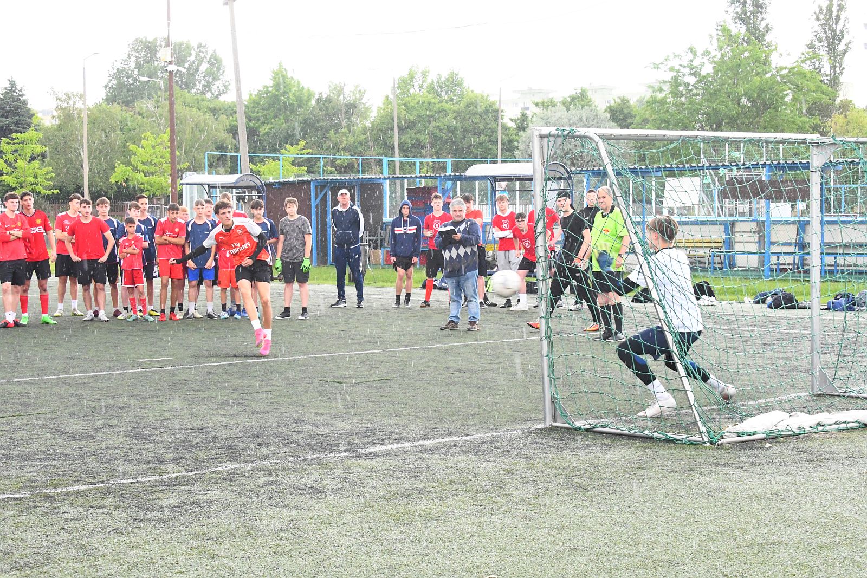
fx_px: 1734
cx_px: 434
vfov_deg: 18.9
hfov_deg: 28.1
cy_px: 289
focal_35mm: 72
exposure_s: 1/320
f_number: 9
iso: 5000
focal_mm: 48
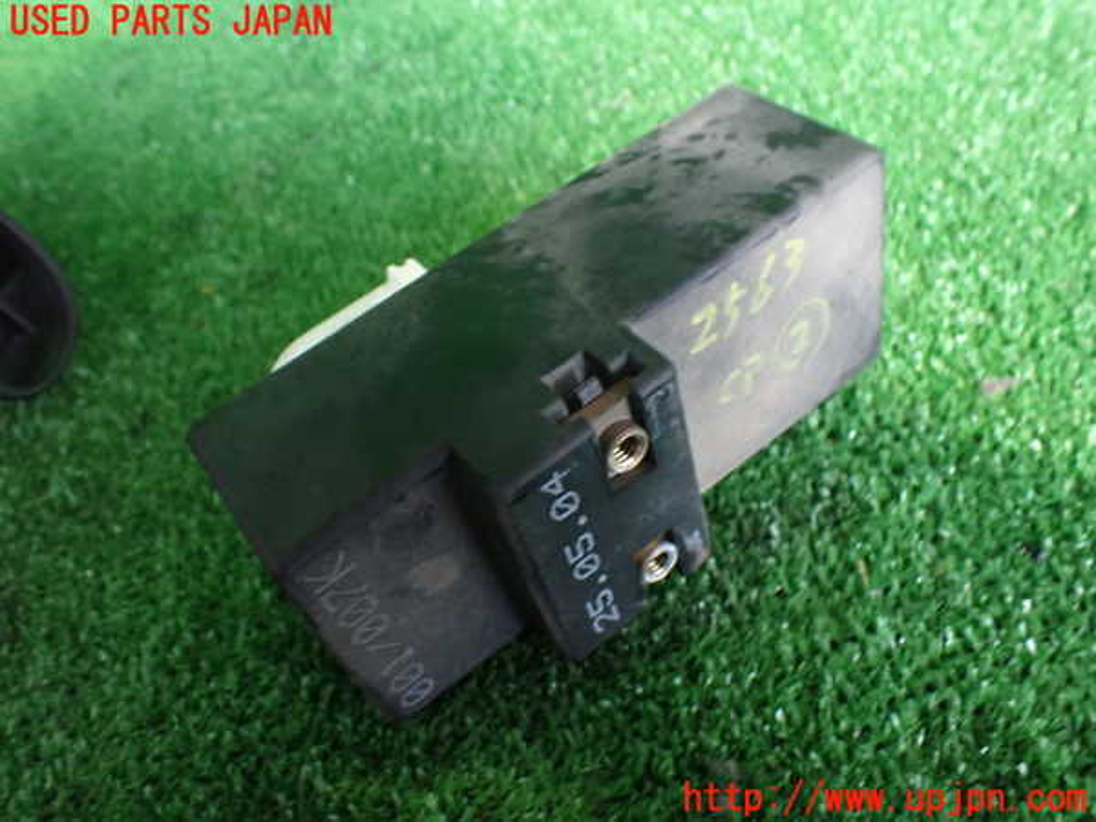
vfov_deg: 46.8
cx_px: 548
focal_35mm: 30
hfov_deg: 60.0
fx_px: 950
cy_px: 411
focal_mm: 5.4
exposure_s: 1/30
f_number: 2.3
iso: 800
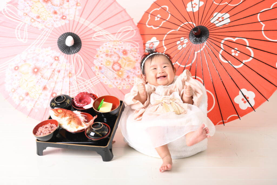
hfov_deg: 39.6
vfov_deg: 27.0
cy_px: 92
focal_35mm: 50
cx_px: 138
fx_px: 385
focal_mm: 50
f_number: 3.5
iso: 160
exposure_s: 1/160
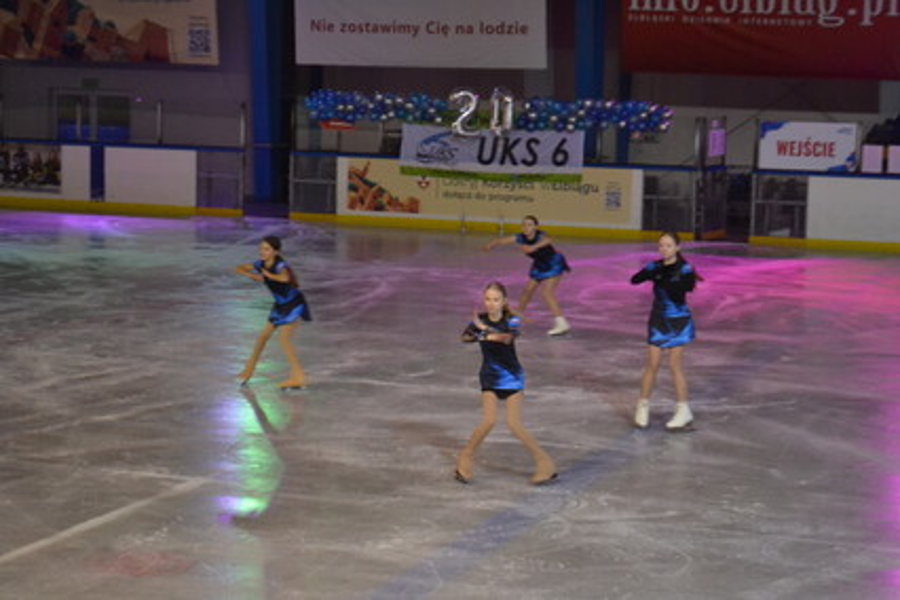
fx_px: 2062
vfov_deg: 16.6
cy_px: 300
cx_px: 450
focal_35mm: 82
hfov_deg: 24.6
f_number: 5.6
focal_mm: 55
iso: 3200
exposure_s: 1/50
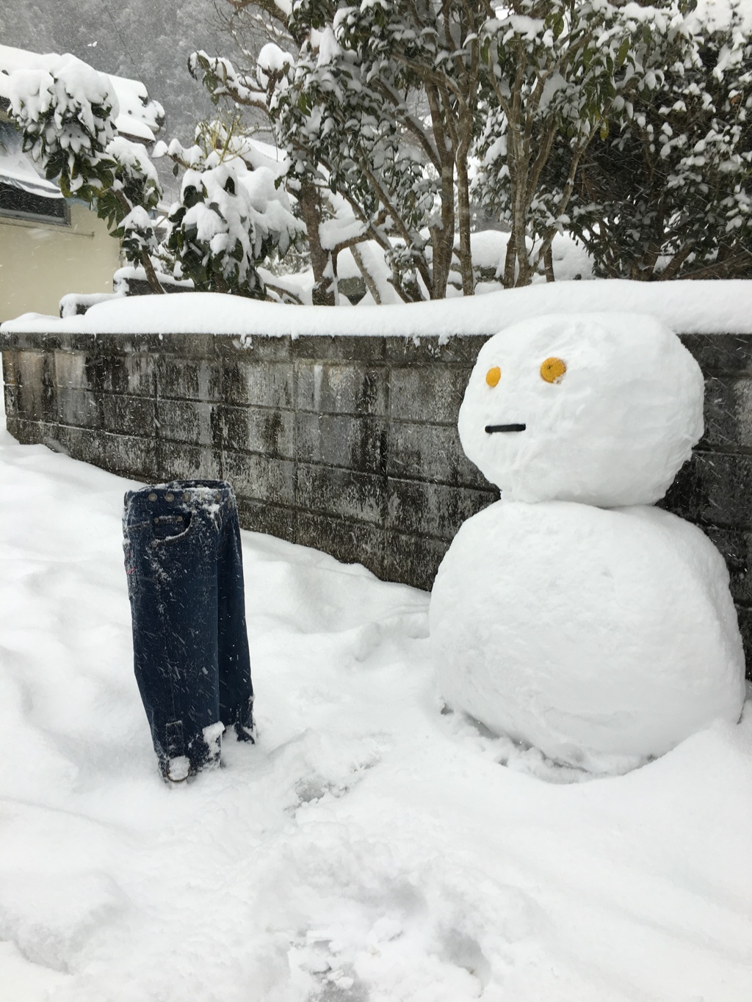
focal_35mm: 29
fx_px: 840
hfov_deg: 48.2
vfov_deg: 61.7
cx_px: 376
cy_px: 501
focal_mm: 4.15
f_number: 2.2
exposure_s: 1/120
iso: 25
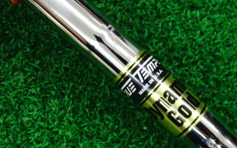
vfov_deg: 20.9
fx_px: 400
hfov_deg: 32.7
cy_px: 92
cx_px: 160
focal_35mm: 62
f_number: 3.7
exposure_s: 1/50
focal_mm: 7.54
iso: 400
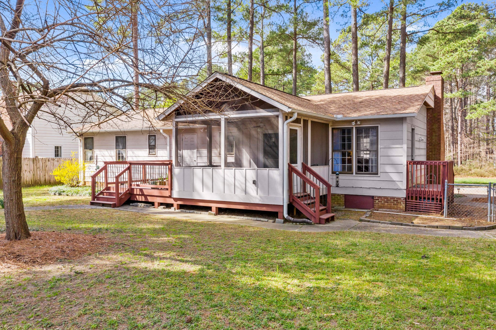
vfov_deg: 46.4
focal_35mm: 28
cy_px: 165
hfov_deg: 65.5
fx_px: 386
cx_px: 248
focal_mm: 10.26
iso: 100
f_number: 5
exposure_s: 1/240
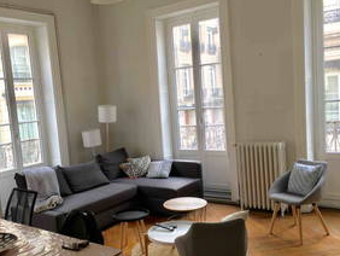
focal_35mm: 37
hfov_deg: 49.9
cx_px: 143
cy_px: 141
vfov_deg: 38.7
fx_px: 364
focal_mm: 4.15
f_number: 2.2
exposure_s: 1/50
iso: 32
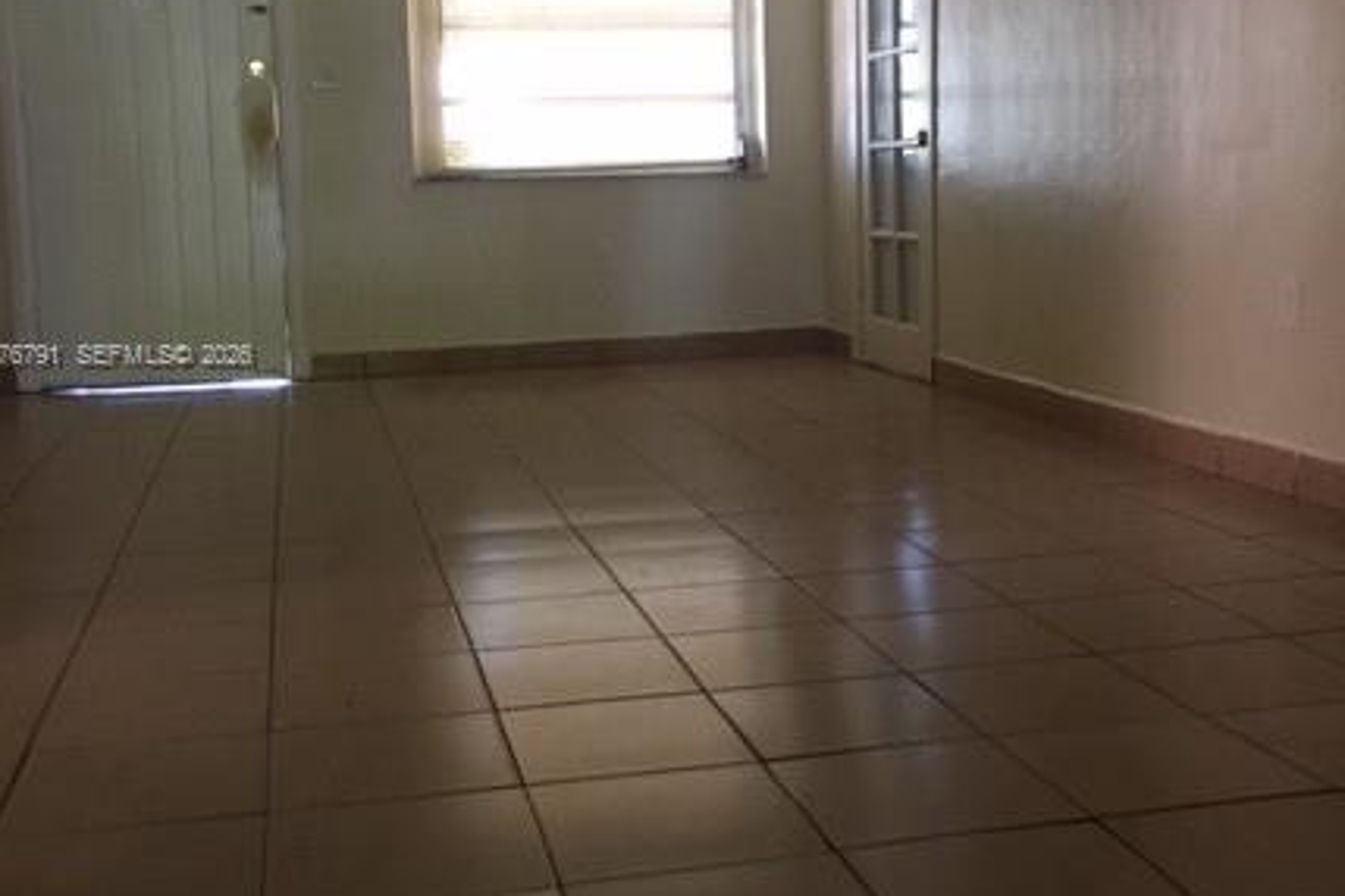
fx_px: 1681
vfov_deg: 29.8
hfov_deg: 43.6
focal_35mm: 45
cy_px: 357
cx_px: 693
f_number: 2.2
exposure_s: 1/20
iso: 200
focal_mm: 4.15
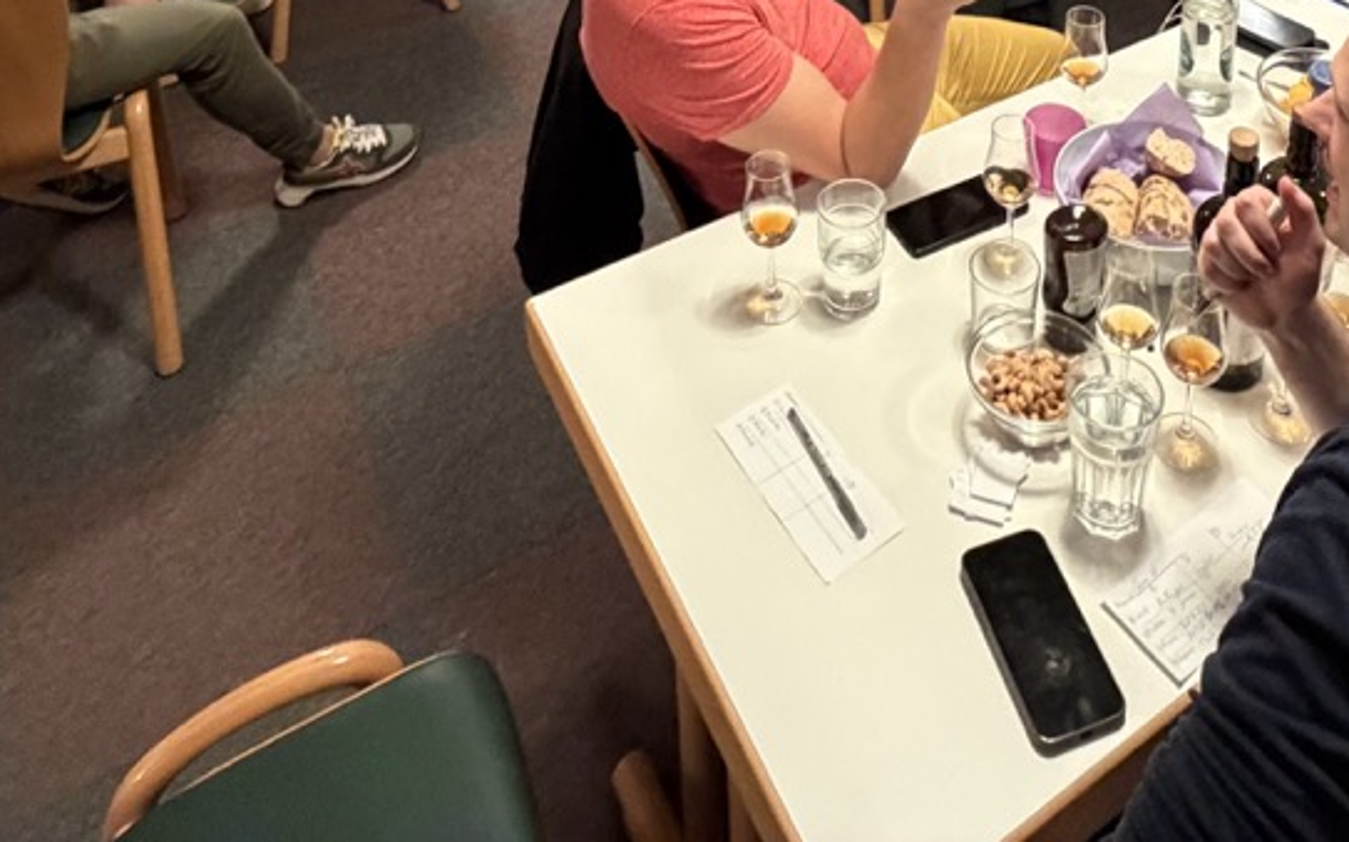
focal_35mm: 35
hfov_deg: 54.5
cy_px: -348
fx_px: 1286
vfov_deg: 27.6
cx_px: 865
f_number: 2.2
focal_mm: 2.22
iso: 500
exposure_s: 1/50
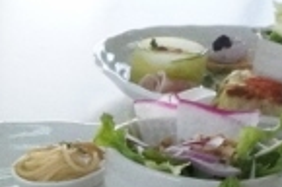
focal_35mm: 106
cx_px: -208
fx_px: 829
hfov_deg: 16.5
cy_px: 413
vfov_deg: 11.2
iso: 20000
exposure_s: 1/320
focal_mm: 16
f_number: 22
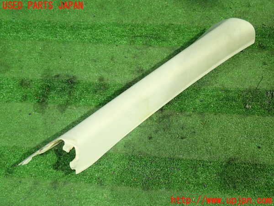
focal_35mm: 30
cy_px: 103
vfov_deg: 46.8
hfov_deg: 60.0
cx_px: 137
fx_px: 237
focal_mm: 5.4
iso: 640
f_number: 2.3
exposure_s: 1/30
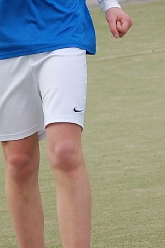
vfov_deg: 7.6
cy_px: 13
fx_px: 1867
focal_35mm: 271
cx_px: 33
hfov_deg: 5.1
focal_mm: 80
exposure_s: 1/800
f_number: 4.5
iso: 400
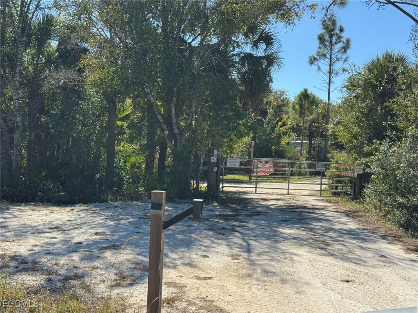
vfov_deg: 30.3
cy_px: 156
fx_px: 580
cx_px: 209
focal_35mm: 48
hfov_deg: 39.7
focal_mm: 6.76
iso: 64
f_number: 1.78
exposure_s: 1/3096
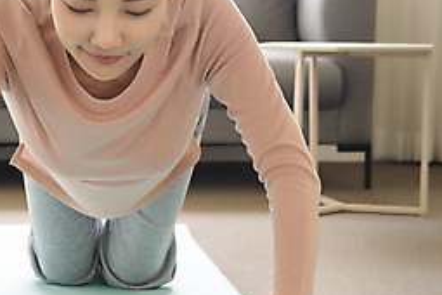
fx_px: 1154
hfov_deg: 21.5
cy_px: 139
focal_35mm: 94
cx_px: 122
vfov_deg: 14.6
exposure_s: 1/125
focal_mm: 40
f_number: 5
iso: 400
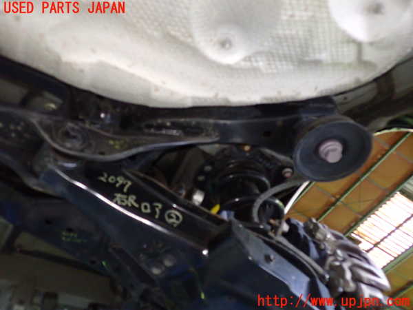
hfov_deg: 60.0
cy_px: 155
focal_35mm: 30
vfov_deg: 46.8
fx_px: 358
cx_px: 206
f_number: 2.3
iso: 800
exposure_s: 1/20
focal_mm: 5.4
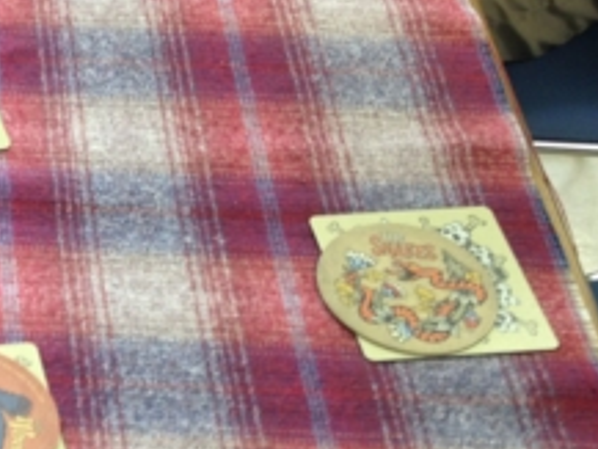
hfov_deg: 17.7
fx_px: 1780
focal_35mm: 103
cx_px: -207
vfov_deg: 14.3
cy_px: 339
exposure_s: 1/24
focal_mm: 4.28
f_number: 2.4
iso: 64
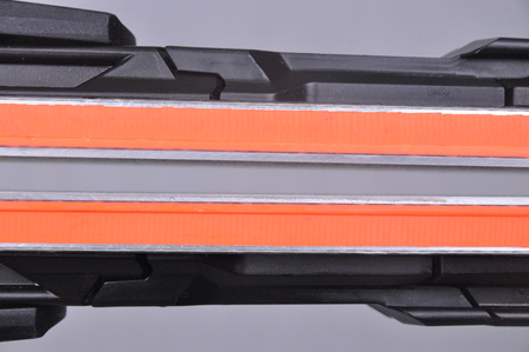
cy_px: 176
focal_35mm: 158
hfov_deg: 13.1
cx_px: 264
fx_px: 2312
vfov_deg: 8.7
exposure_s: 1/125
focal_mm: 105
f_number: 9.5
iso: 3200
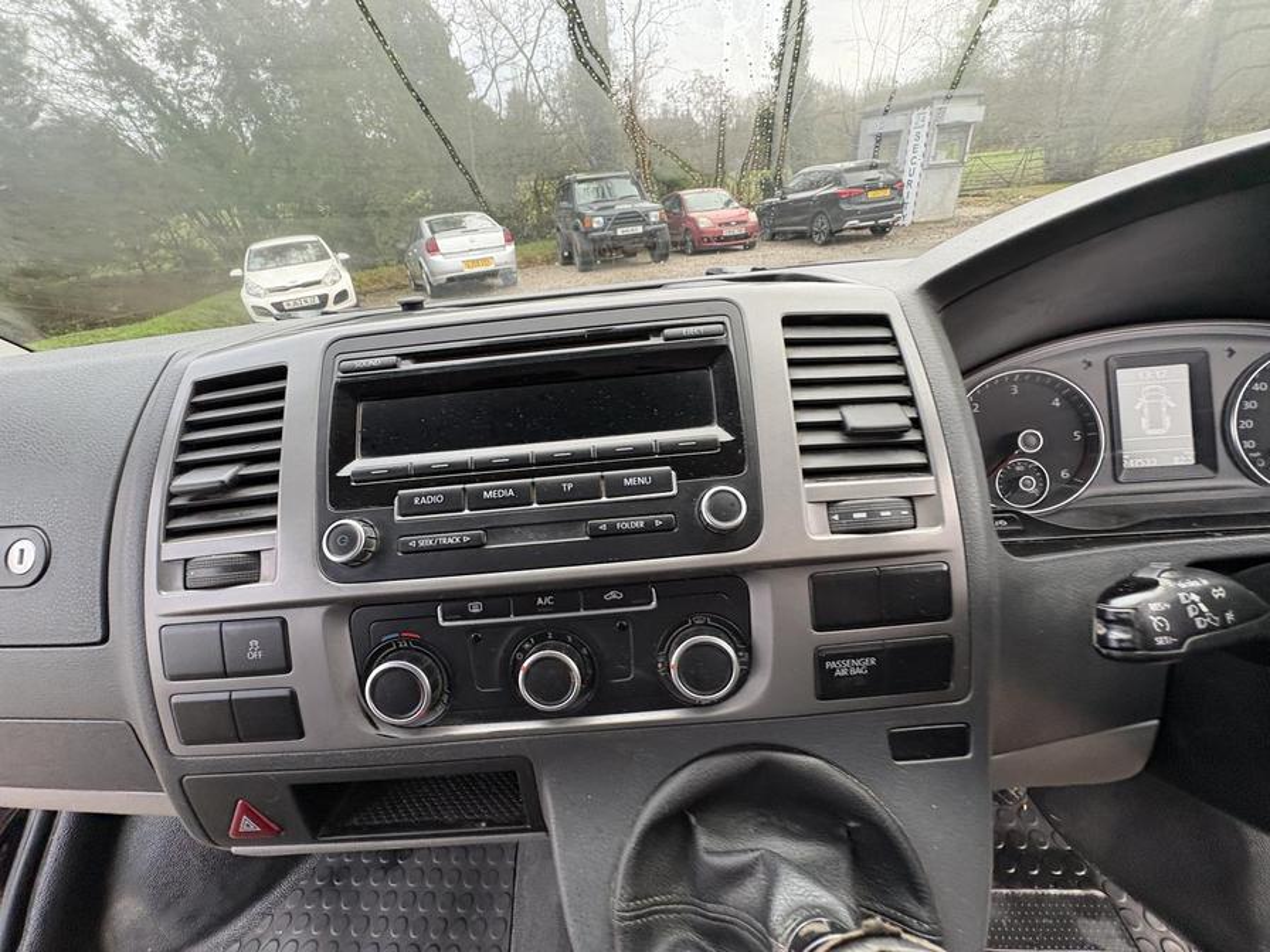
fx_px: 514
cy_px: 476
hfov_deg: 102.1
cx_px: 635
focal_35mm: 14
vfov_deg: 85.7
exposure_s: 1/86
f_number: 2.2
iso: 200
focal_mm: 2.22
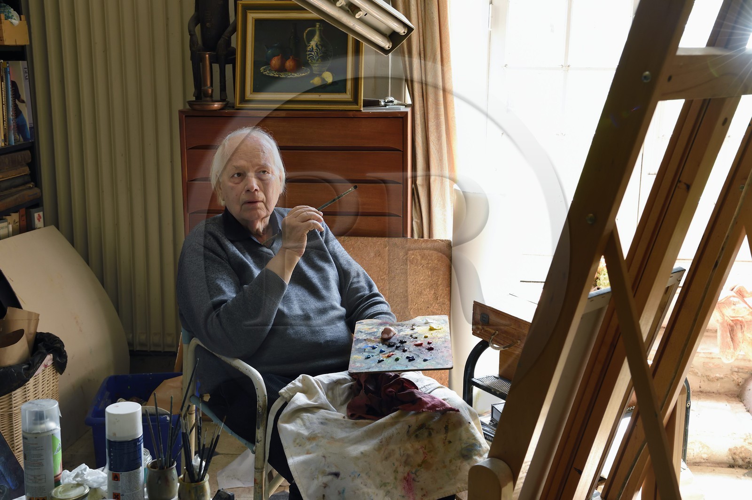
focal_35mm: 45
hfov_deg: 43.6
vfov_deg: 29.8
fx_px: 939
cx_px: 376
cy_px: 250
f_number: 8
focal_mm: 45
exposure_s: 1/60
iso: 1600
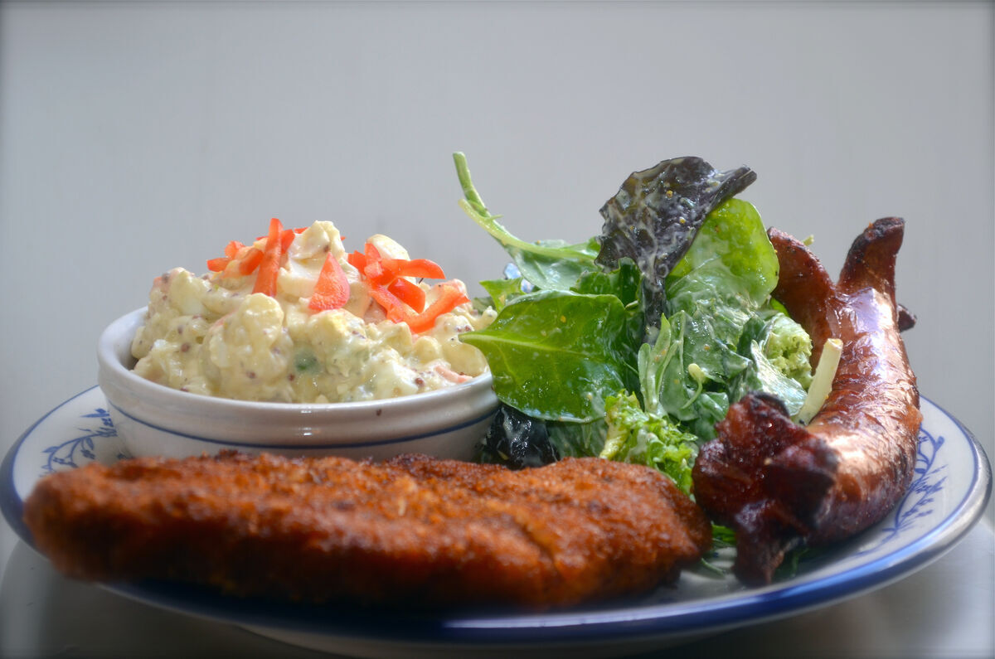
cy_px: 330
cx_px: 498
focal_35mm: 82
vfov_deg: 16.5
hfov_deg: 24.7
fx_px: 2276
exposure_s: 1/90
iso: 250
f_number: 5.6
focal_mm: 55
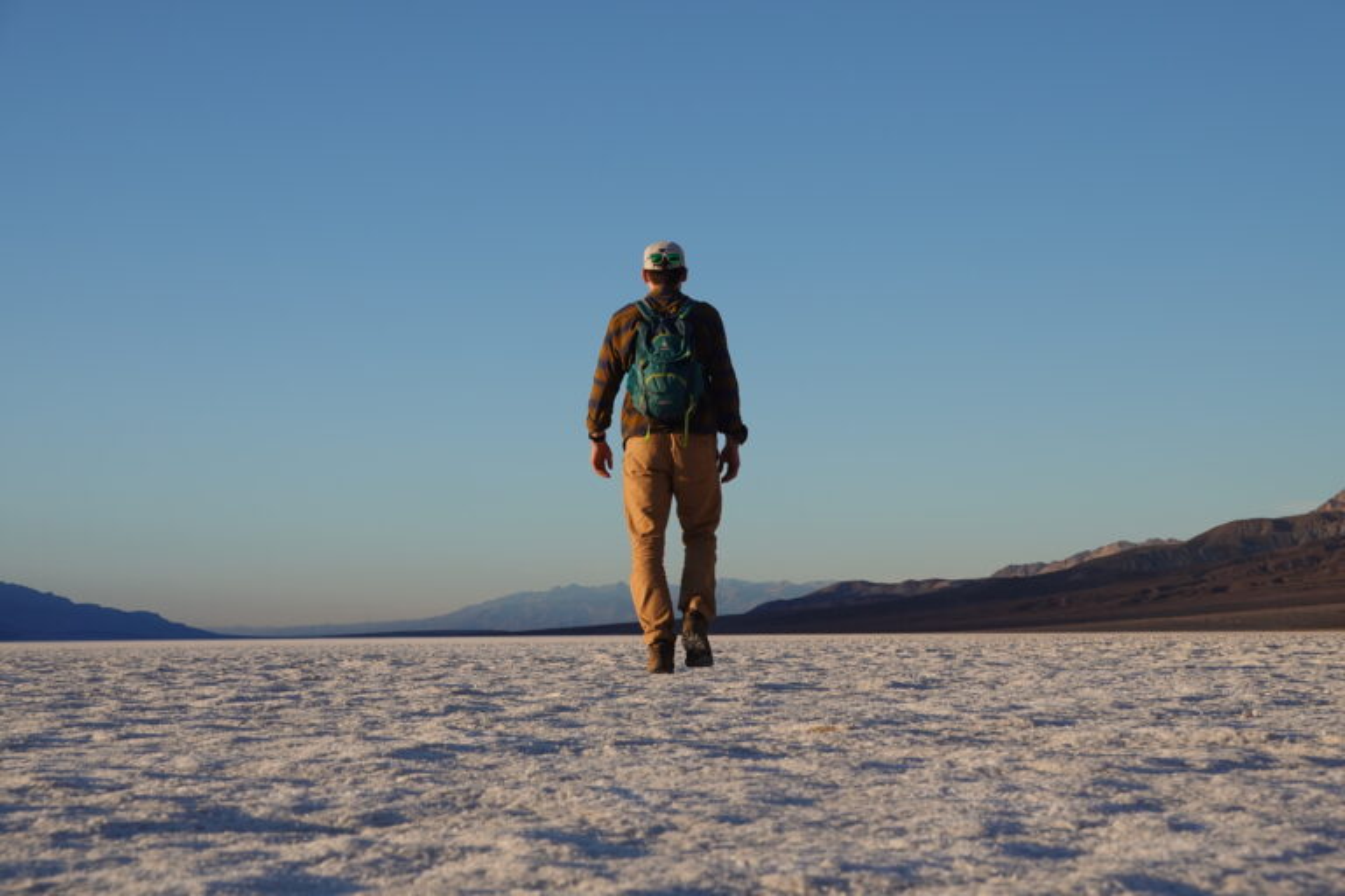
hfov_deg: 33.4
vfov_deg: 22.6
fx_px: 2241
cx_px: 672
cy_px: 448
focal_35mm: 60
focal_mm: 22
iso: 100
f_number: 5
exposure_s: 1/320
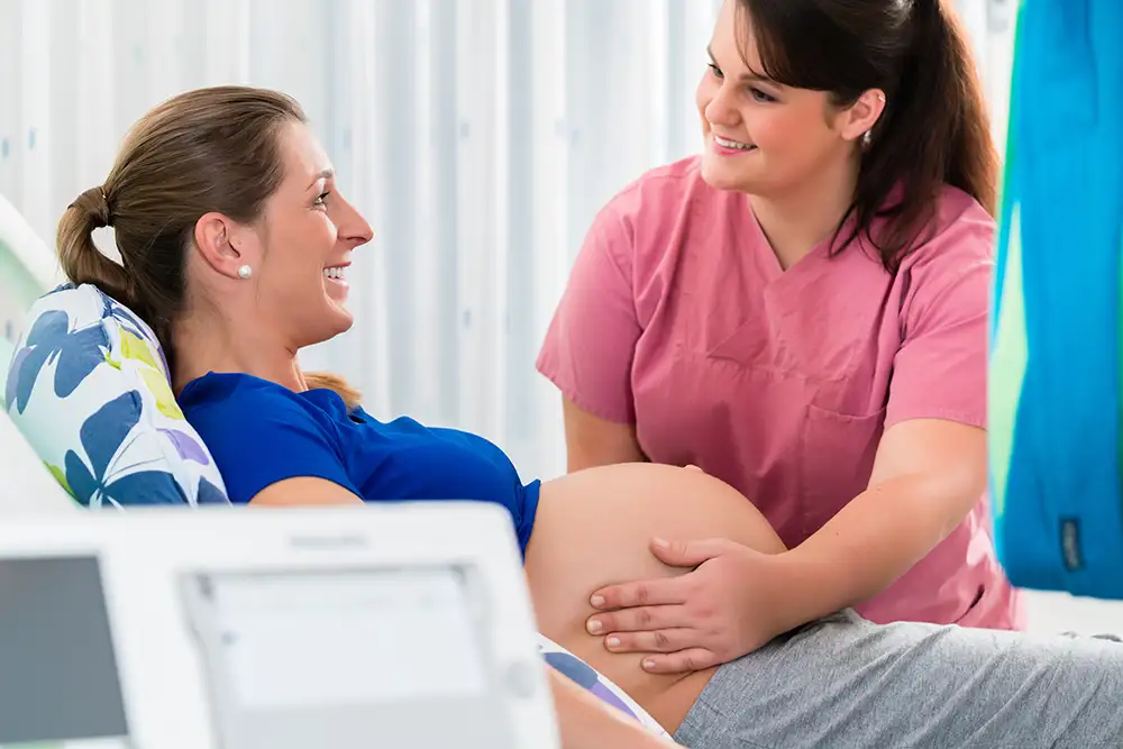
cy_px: 374
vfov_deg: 15.2
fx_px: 2808
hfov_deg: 22.6
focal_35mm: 90
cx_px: 562
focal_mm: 90
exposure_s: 1/100
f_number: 4
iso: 400
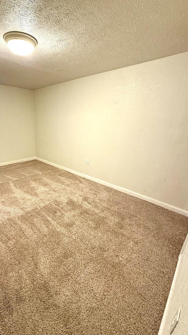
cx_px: 61
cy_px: 170
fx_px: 142
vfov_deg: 99.4
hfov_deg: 65.1
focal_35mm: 16
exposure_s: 1/60
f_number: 2.2
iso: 250
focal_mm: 2.22
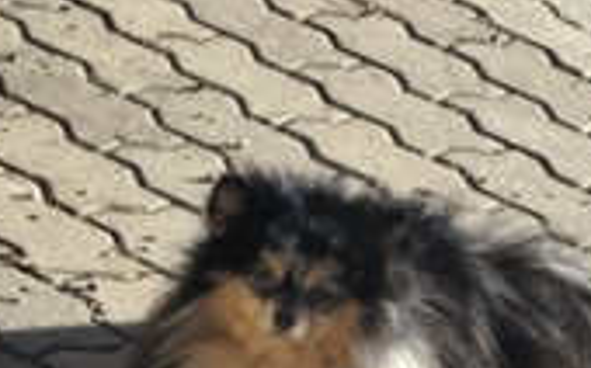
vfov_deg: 5.8
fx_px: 3622
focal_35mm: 225
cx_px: 414
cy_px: 299
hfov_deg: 9.3
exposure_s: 1/227
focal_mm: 6.19
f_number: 1.65
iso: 50
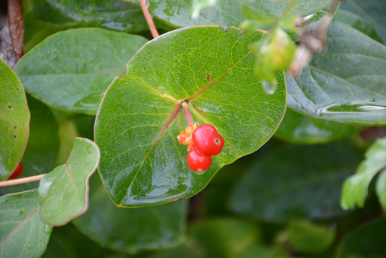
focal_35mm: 210
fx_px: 2251
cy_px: 129
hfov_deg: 9.8
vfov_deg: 6.5
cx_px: 193
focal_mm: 140
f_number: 5.6
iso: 900
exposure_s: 1/125
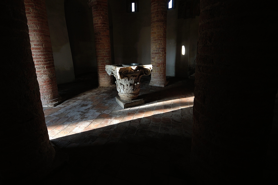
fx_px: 123
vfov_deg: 73.0
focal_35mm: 16
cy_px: 76
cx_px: 128
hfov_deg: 96.6
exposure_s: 1/60
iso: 200
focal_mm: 8
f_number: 4.5
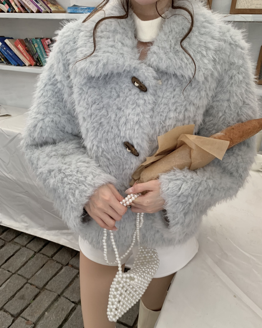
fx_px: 271
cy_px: 165
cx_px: 129
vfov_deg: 62.2
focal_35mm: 28
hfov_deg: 51.5
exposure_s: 1/122
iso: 32
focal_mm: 4.25
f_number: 1.8
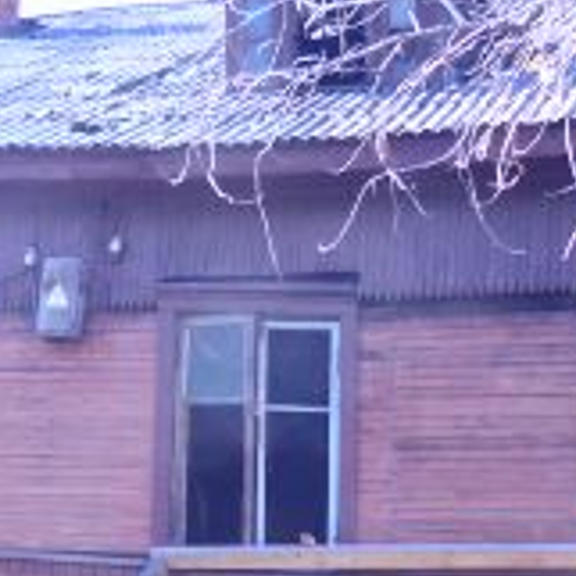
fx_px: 1864
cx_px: 89
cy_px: 656
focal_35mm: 99
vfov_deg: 16.9
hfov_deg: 17.4
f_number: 2.8
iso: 100
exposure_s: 1/200
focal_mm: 6
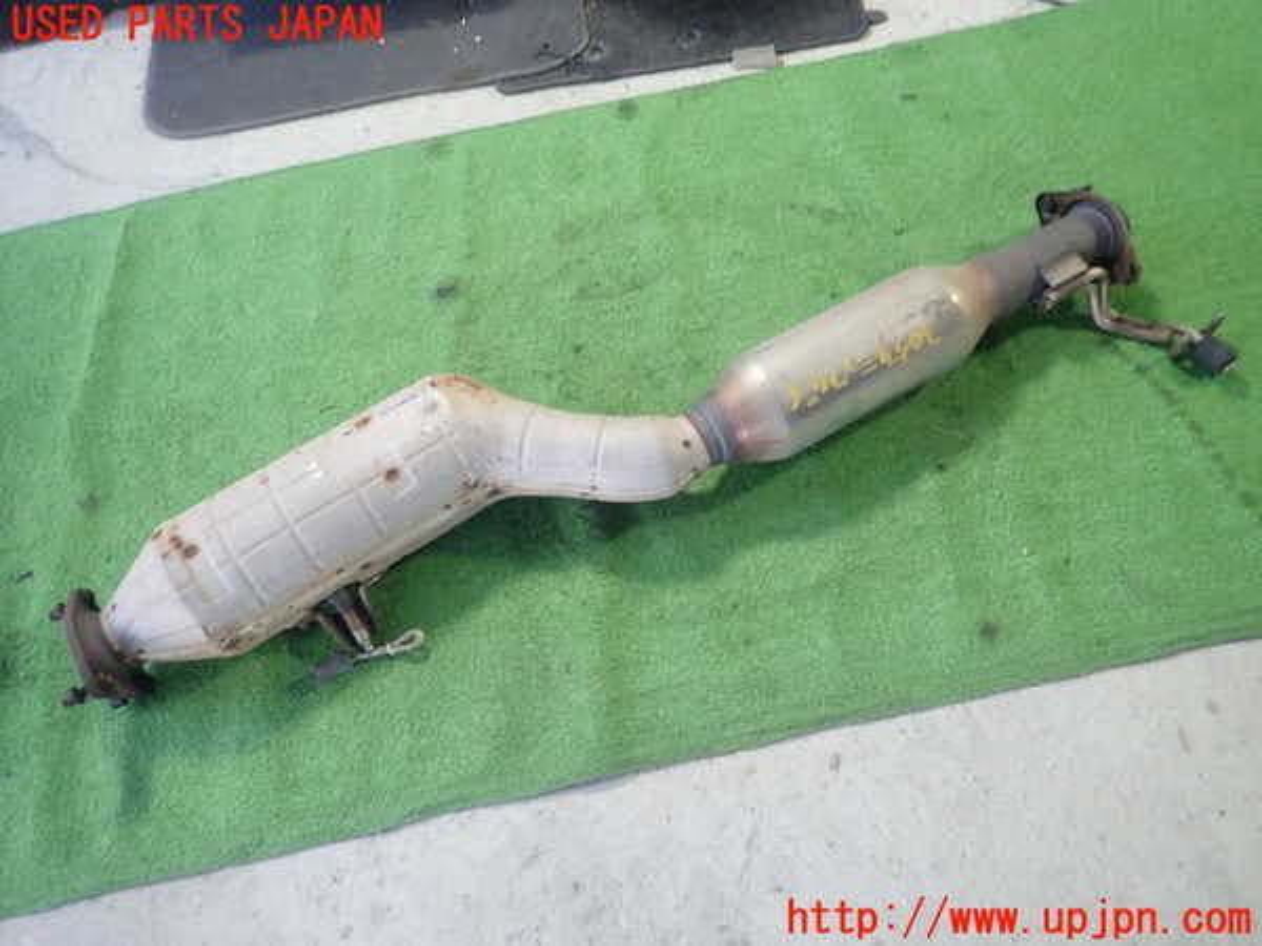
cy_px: 473
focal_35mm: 25
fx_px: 911
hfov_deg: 69.4
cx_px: 631
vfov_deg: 54.9
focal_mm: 4.5
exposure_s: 1/50
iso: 200
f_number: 2
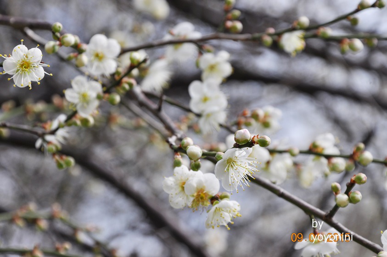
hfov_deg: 13.1
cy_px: 128
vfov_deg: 8.7
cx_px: 194
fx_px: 1691
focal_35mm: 158
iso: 200
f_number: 10
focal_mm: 105
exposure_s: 1/400
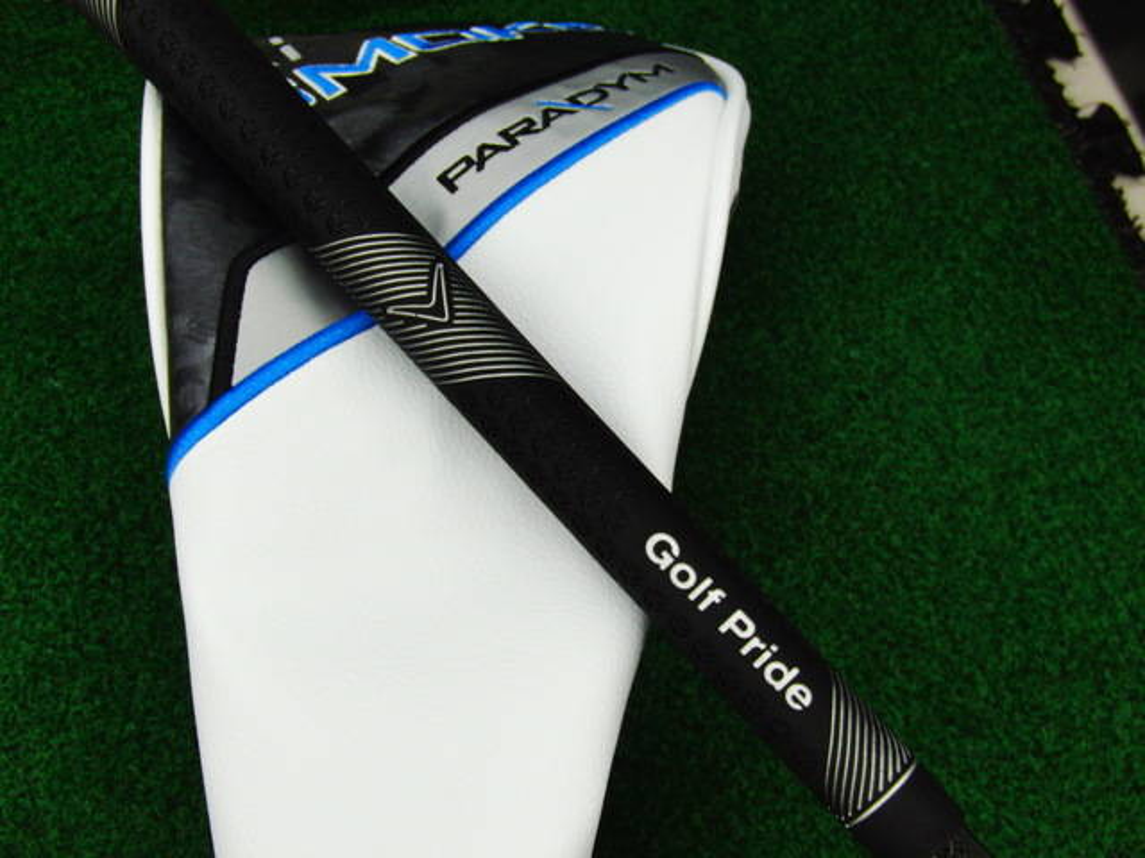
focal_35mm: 37
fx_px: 1224
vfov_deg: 38.7
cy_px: 429
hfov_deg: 50.1
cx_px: 572
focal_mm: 6.42
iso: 250
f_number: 3.6
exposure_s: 1/80
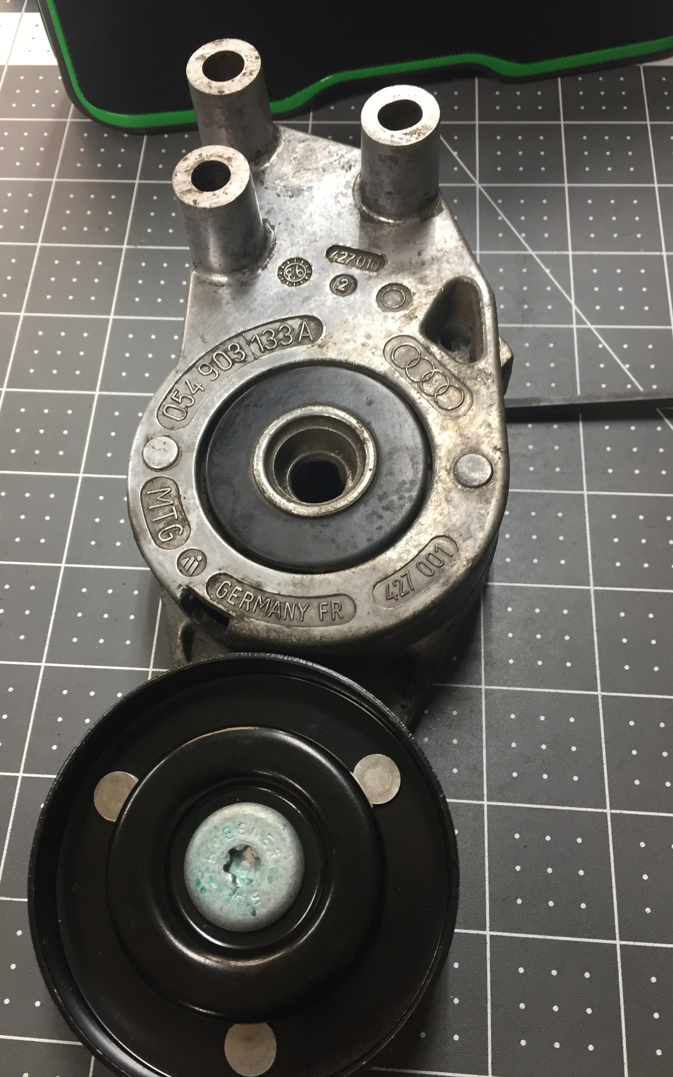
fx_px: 910
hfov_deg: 40.5
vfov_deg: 61.2
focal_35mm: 31
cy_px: 536
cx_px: 297
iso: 64
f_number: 2.2
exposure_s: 1/30
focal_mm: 4.15
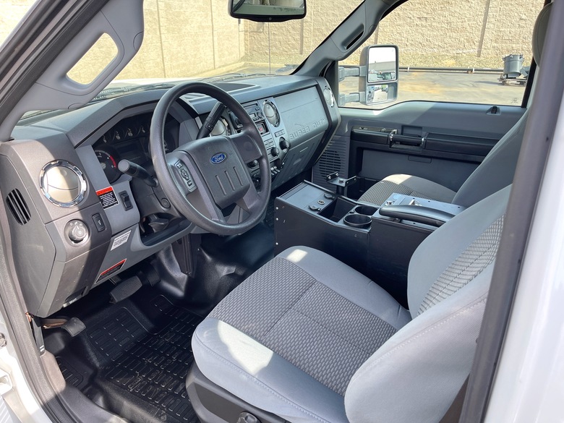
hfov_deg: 69.4
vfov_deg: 54.9
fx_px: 407
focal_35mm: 25
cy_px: 212
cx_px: 282
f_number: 1.6
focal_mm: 5.1
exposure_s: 1/325
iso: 32
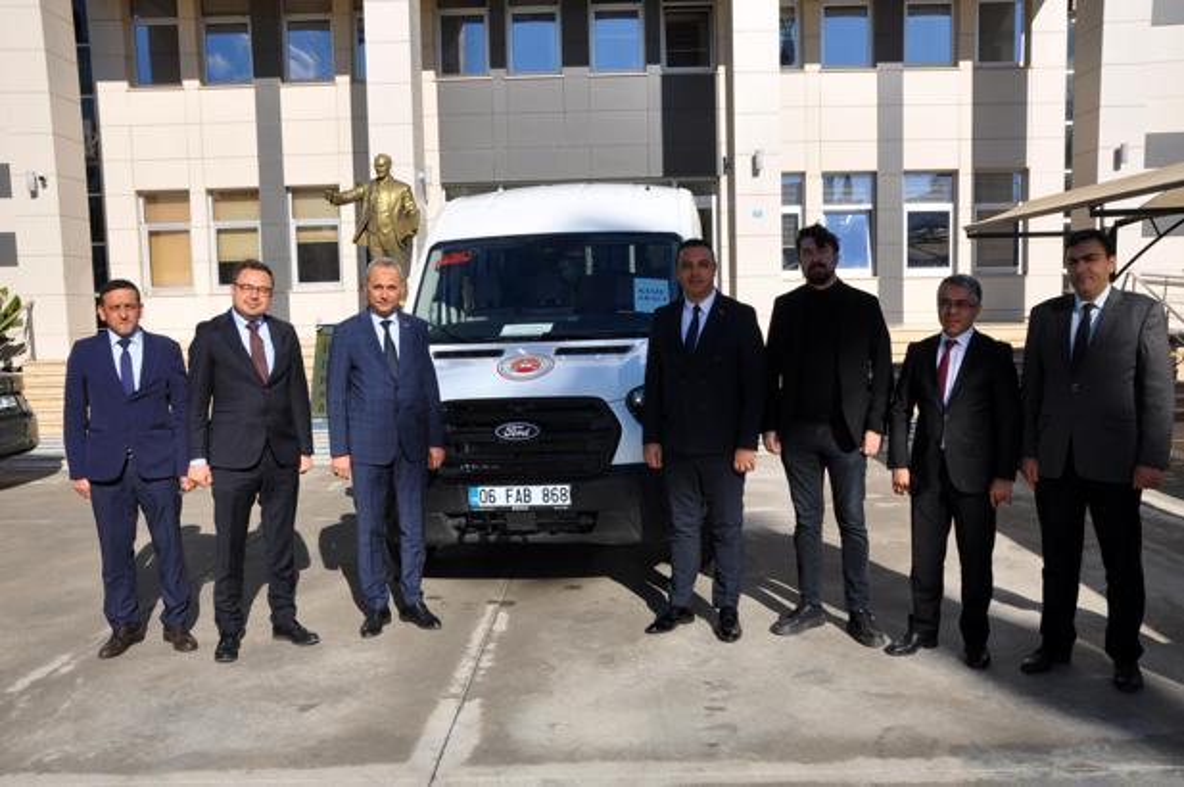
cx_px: 592
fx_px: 1035
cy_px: 394
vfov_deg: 41.6
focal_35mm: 32
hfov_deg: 59.5
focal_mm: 21
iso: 200
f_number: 13
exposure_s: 1/200
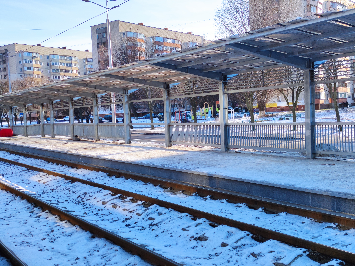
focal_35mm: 24
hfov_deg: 71.6
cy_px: 133
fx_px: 246
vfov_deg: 56.8
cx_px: 178
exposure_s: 1/1427
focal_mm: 6.72
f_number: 1.69
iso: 100
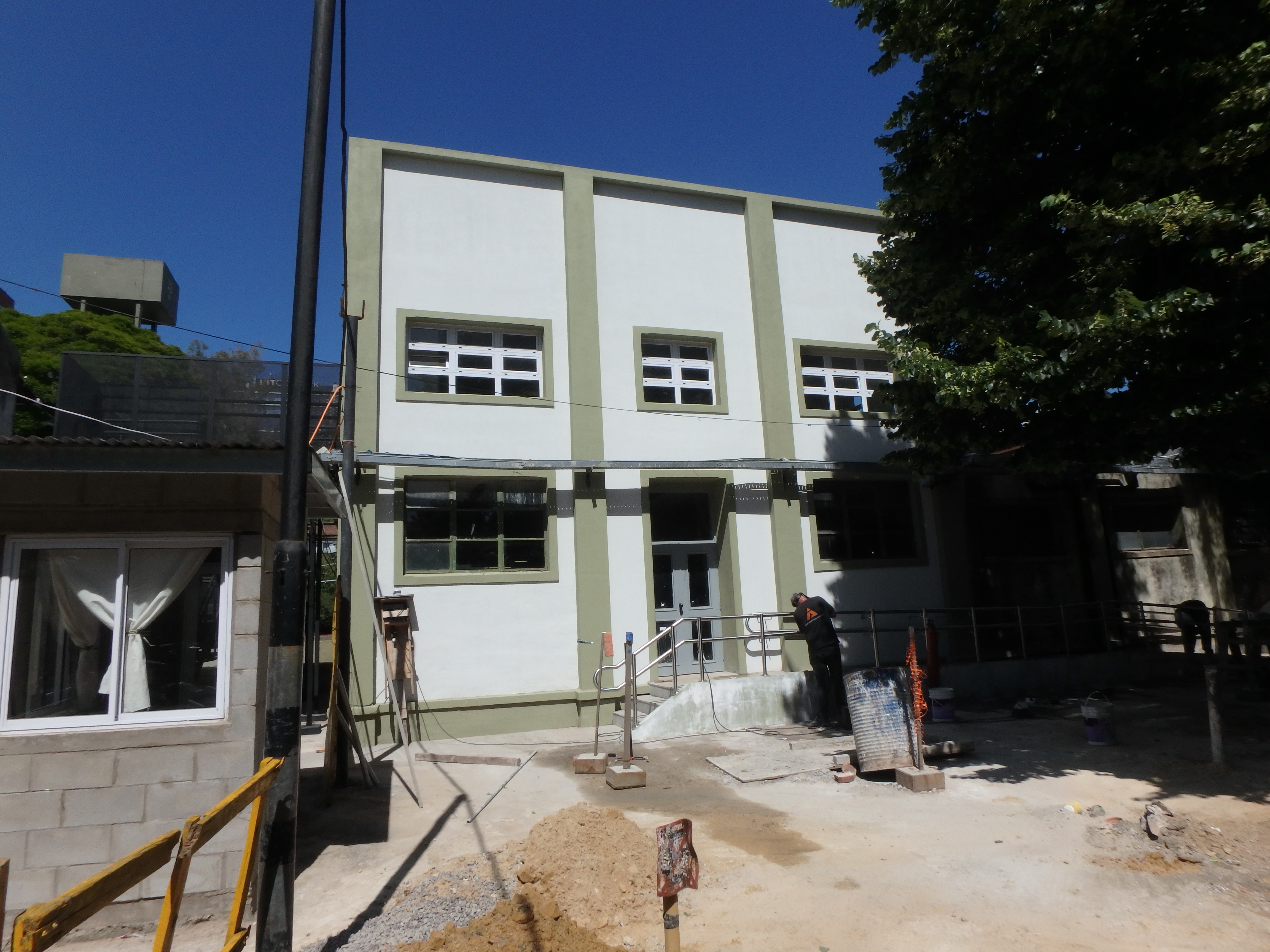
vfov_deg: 63.4
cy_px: 476
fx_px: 770
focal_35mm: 21
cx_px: 635
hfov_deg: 79.0
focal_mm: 3.7
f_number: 6
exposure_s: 1/1000
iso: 125
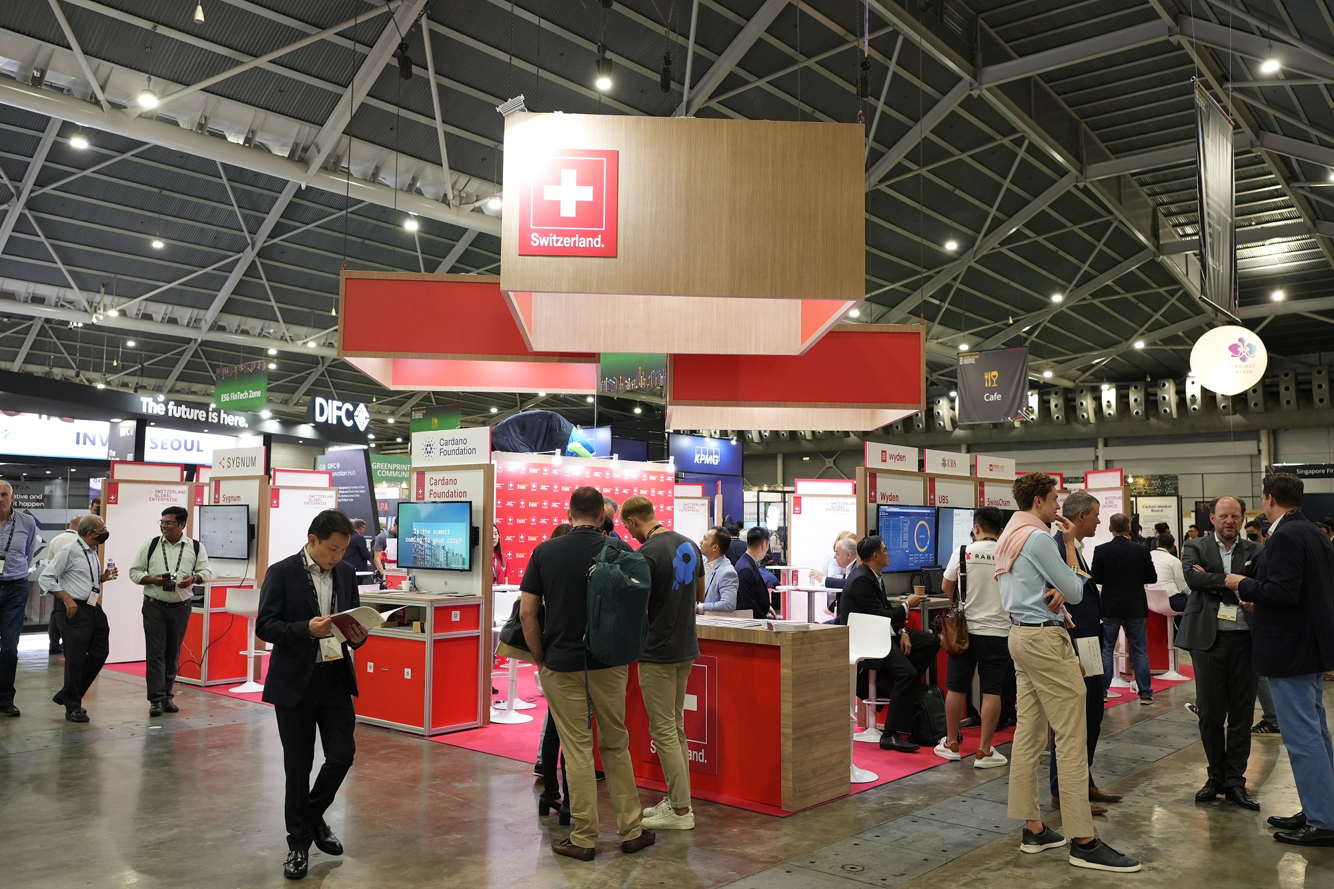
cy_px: 444
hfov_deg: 61.9
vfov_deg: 43.6
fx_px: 1111
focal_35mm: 30
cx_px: 667
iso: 800
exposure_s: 1/200
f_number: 2
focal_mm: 20
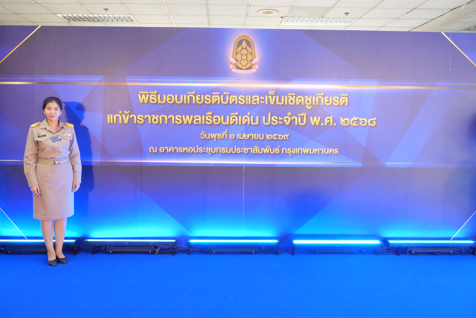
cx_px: 238
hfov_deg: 60.3
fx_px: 410
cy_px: 159
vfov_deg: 42.4
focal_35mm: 31
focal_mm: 15
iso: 3200
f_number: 7.1
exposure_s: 1/60
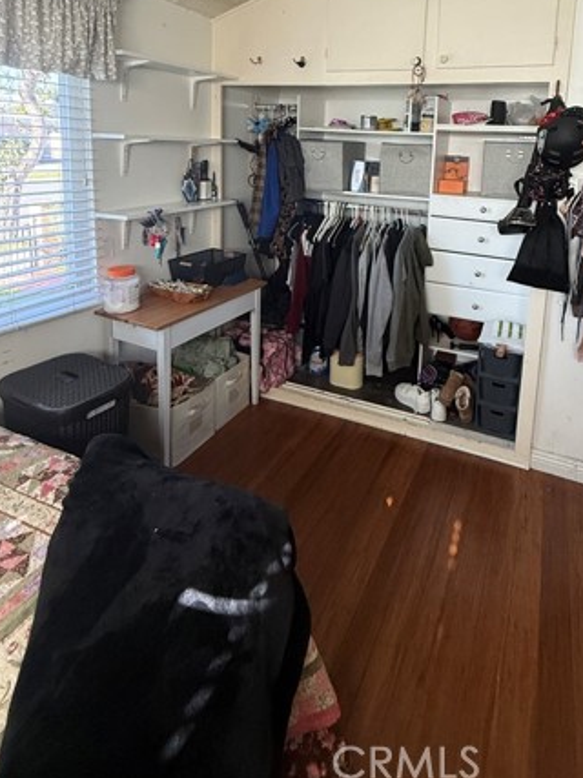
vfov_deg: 74.1
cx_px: 370
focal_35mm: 21
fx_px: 472
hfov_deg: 62.4
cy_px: 206
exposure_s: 1/99
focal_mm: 2.22
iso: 320
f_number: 2.2
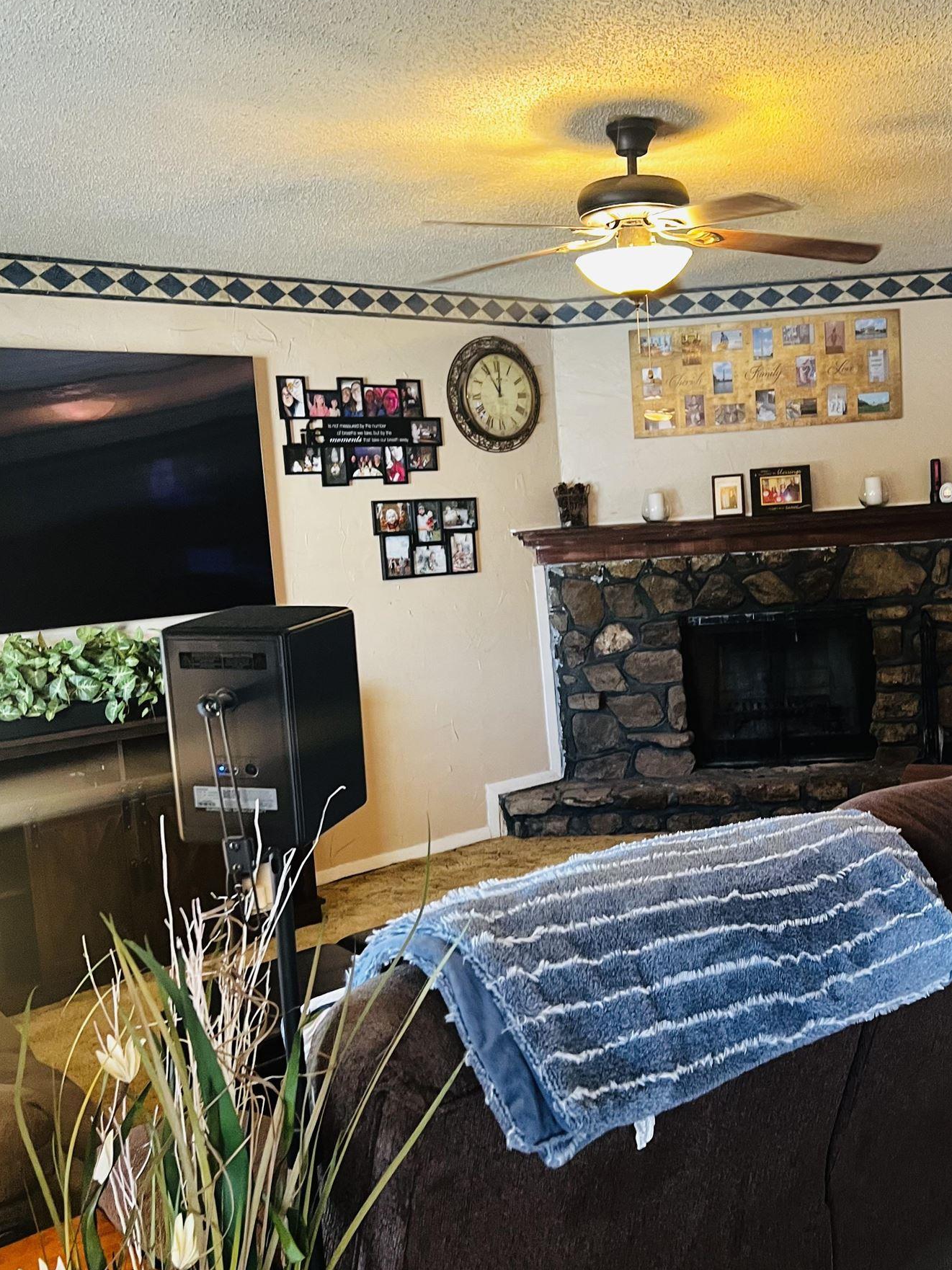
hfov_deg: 41.5
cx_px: 599
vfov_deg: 53.9
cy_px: 660
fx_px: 1247
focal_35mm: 34
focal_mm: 5.7
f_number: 1.5
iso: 250
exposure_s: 1/60
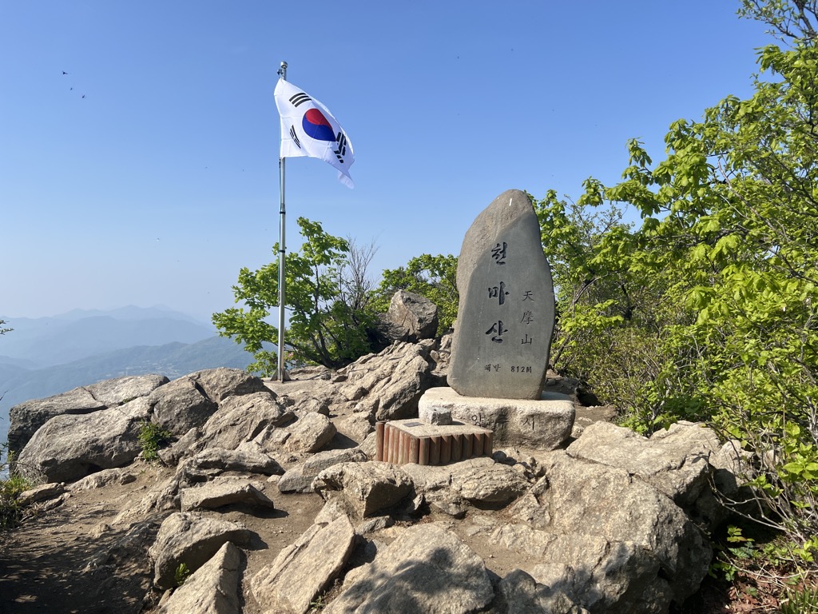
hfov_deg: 67.3
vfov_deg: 53.1
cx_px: 409
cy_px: 307
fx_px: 614
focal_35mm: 26
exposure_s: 1/4831
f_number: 1.5
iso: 50
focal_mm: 5.7
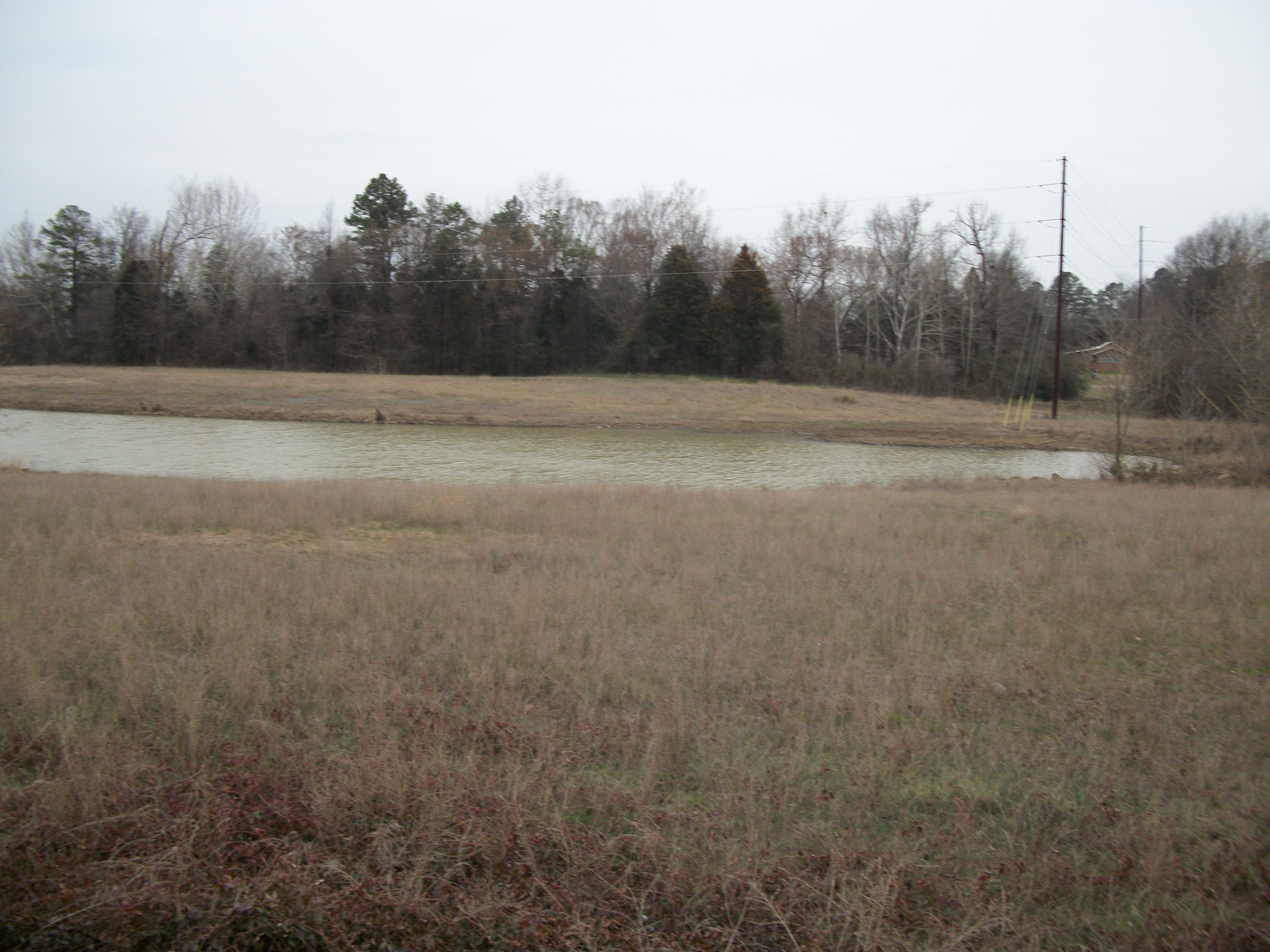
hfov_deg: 56.8
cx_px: 635
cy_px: 476
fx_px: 1174
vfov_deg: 44.2
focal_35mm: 32
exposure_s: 1/60
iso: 80
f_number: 8.8
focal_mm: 5.7
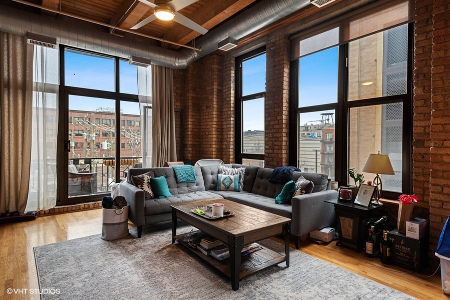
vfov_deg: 62.0
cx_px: 225
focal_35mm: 20
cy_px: 150
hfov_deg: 84.0
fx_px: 250
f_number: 8
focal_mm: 20
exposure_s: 1/6
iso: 200
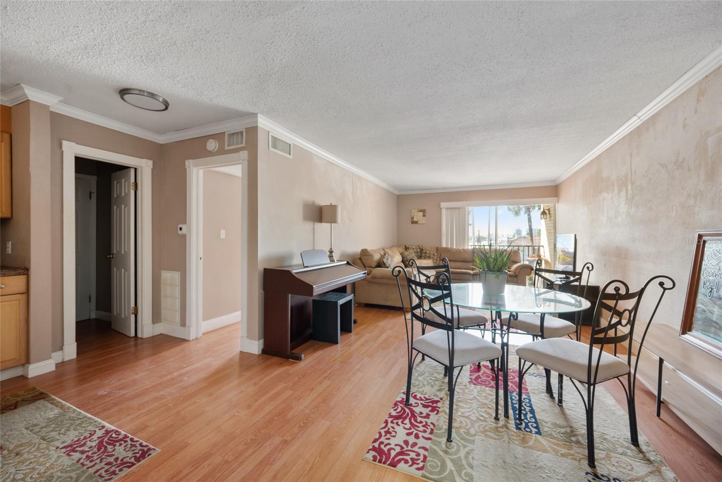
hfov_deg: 104.2
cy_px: 241
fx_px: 281
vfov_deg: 81.2
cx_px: 361
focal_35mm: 14
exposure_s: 1
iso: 250
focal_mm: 14
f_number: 6.3
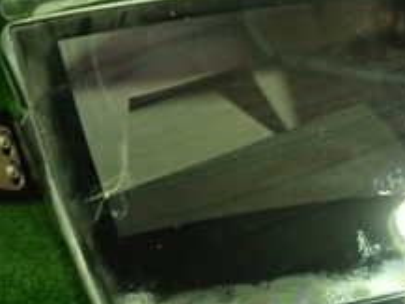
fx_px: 972
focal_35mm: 83
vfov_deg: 17.8
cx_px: 259
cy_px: 103
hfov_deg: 23.5
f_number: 2.3
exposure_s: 1/30
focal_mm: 5.4
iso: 500
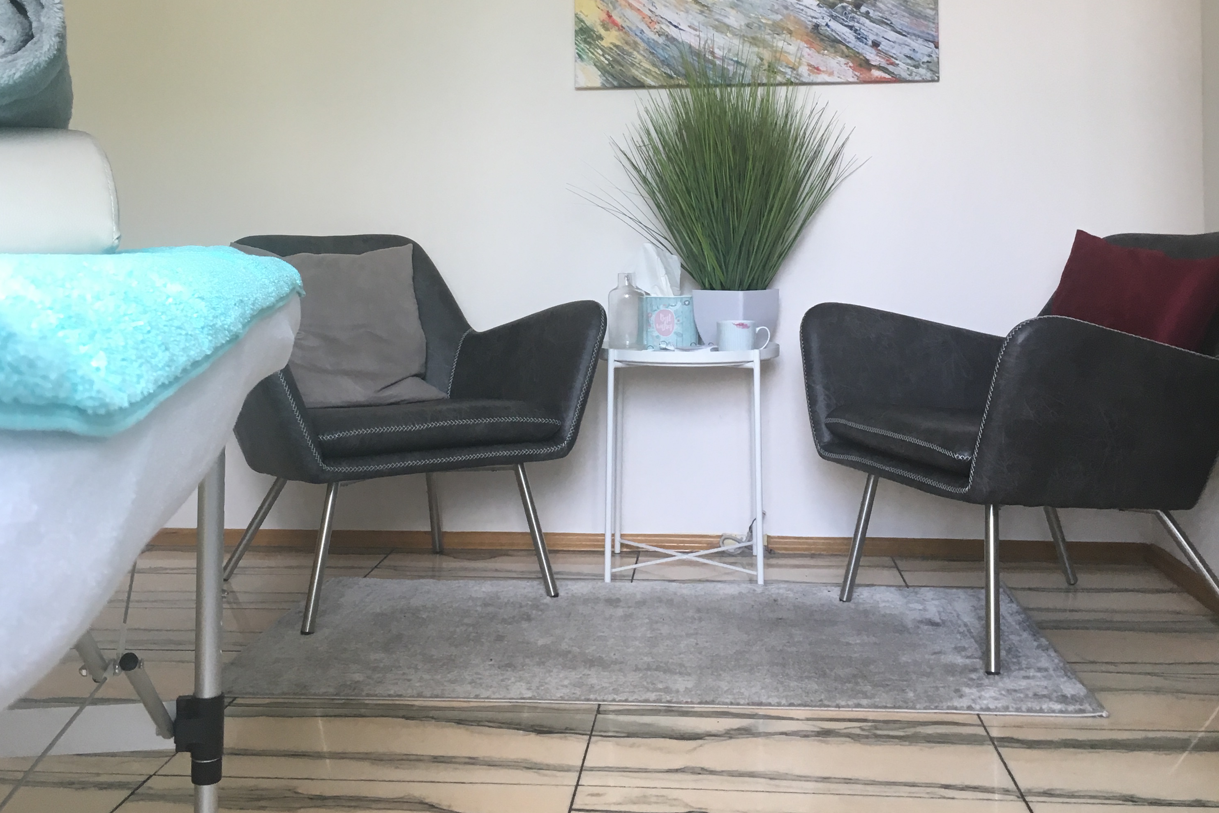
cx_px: 598
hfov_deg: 47.4
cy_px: 201
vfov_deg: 32.0
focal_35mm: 41
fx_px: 1388
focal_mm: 4.15
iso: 40
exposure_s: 1/33
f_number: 2.2
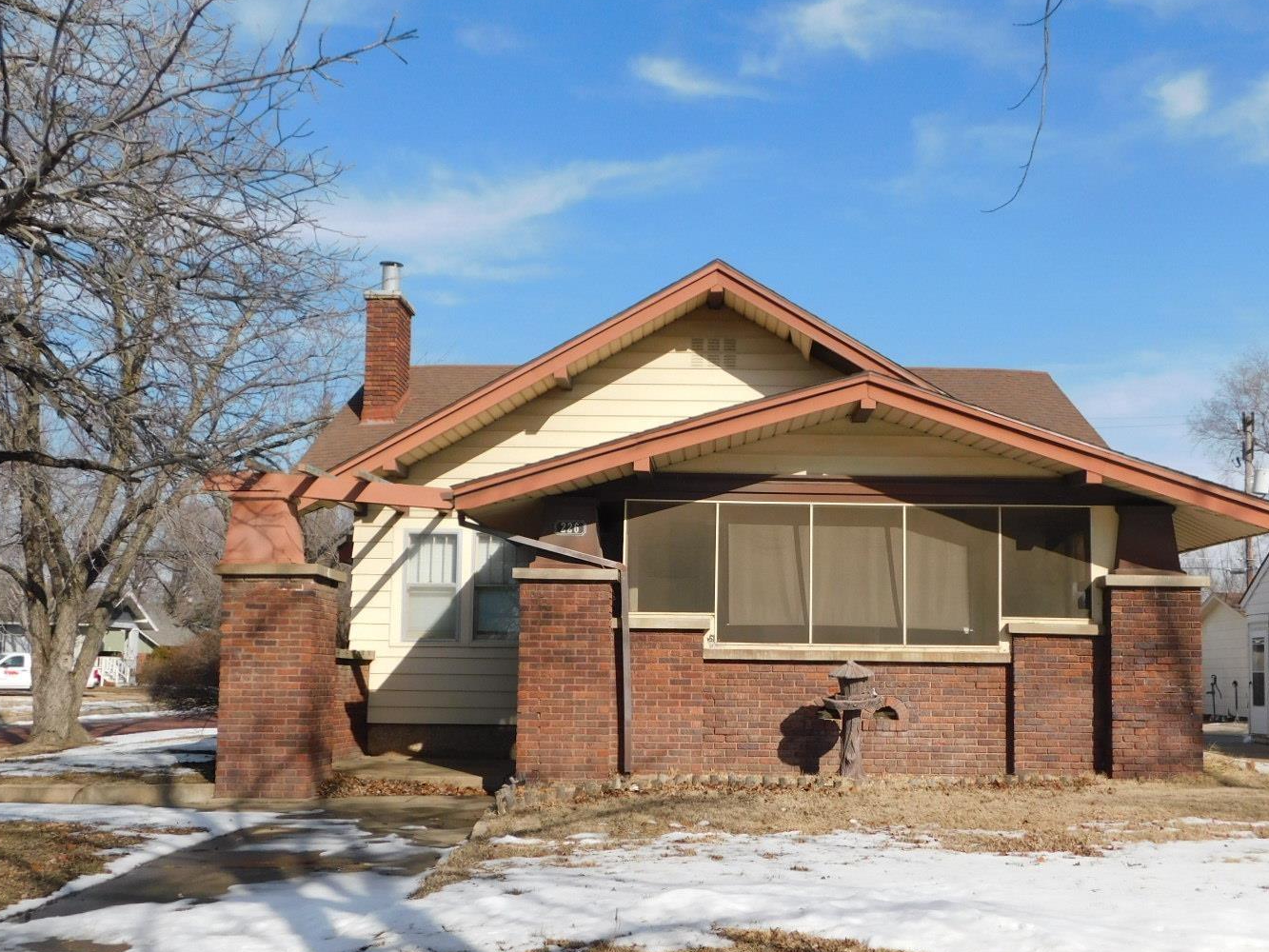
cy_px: 559
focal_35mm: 36
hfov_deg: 51.2
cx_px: 707
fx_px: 1320
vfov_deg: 39.5
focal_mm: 5.3
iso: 125
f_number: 6.4
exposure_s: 1/500
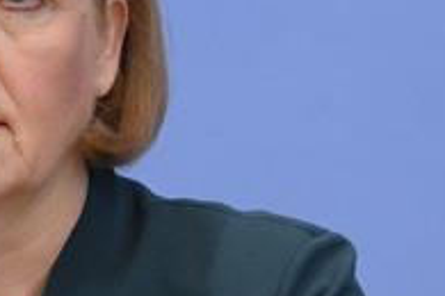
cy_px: 82
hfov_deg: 6.4
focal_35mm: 323
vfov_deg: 4.3
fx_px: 3992
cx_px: -29
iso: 4000
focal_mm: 140
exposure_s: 1/400
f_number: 7.1
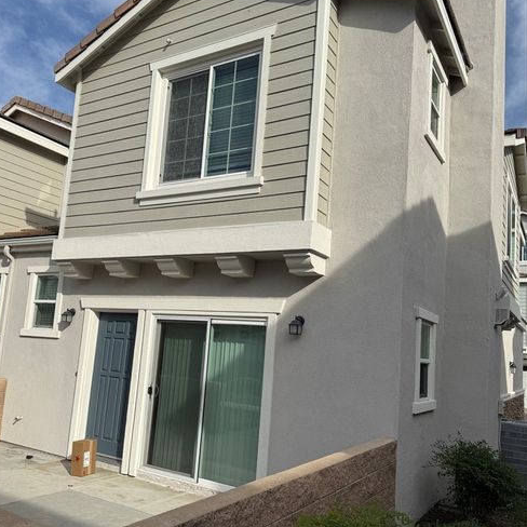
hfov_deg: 55.6
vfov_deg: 55.6
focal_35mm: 29
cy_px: 283
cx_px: 258
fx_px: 500
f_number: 1.78
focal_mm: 6.76
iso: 80
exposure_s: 1/6173
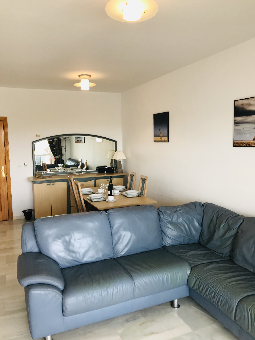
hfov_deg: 49.7
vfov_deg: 63.4
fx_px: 275
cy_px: 170
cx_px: 128
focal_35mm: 28
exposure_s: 1/50
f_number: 1.8
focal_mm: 3.99
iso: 32
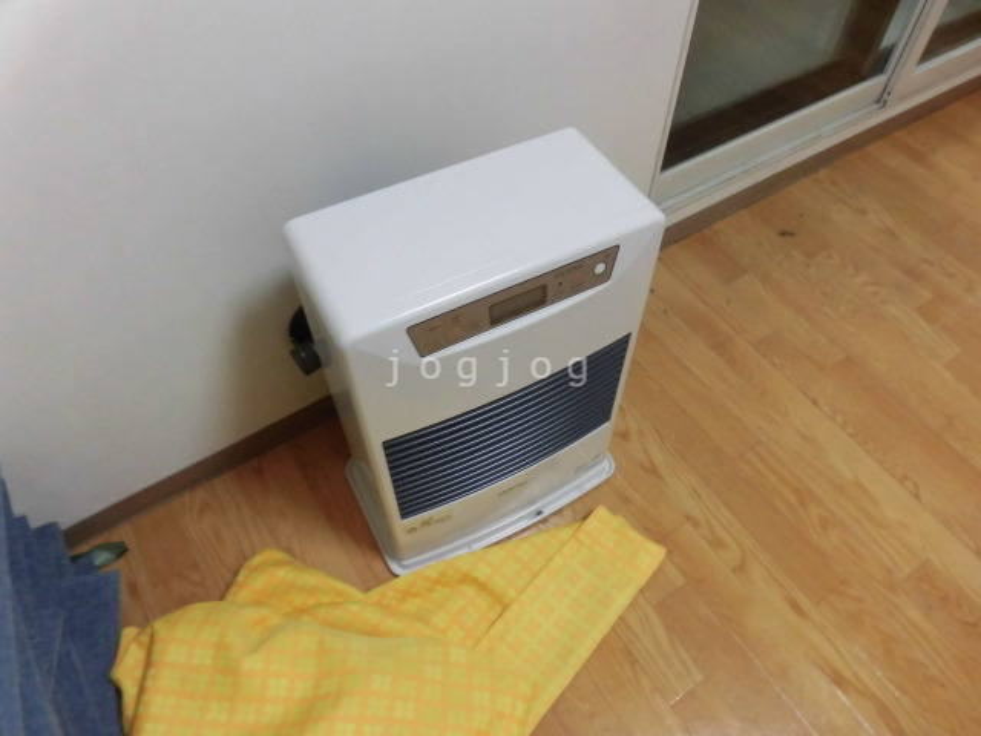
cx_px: 490
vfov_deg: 56.8
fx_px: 680
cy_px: 368
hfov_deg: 71.6
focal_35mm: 24
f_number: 3.1
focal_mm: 4.3
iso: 320
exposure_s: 1/30
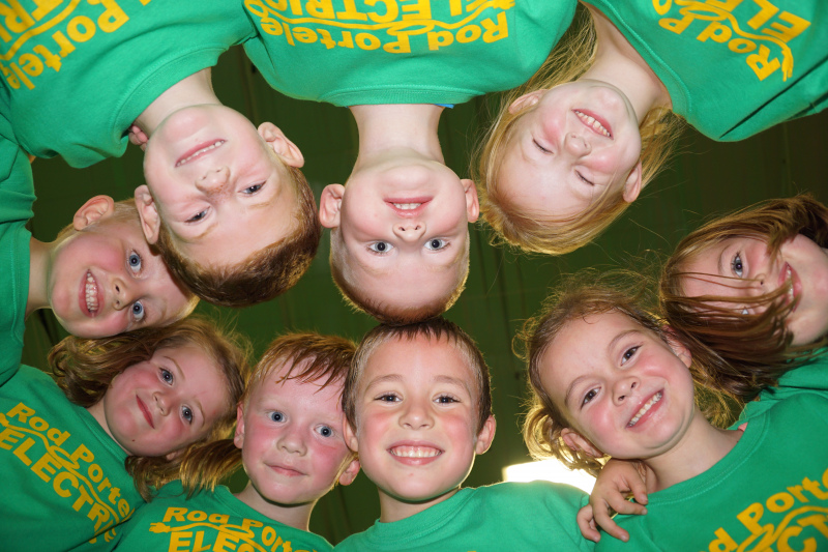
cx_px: 414
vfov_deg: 47.9
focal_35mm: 27
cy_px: 276
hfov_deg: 67.4
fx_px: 621
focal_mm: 18
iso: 200
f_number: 3.5
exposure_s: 1/60
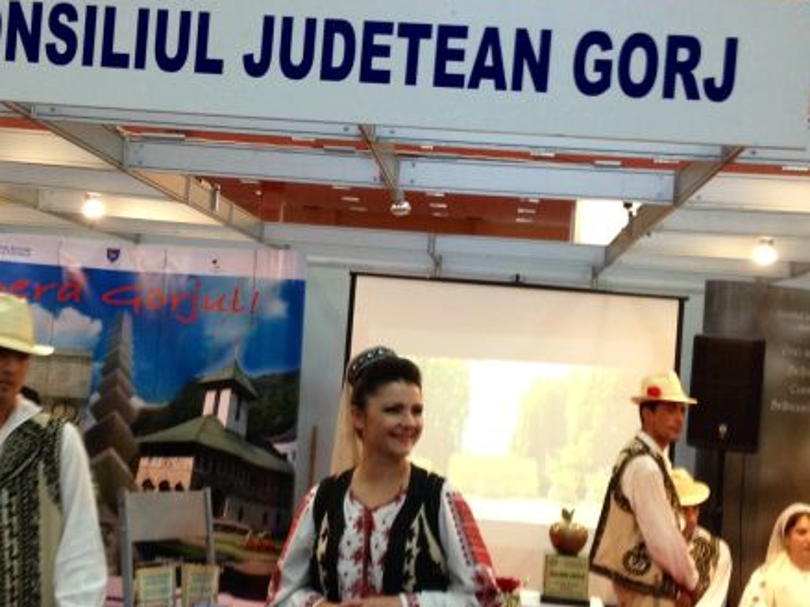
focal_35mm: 64
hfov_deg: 30.2
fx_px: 1497
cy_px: 302
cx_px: 353
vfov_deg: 22.9
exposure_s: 1/20
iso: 125
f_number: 2.4
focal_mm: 4.28
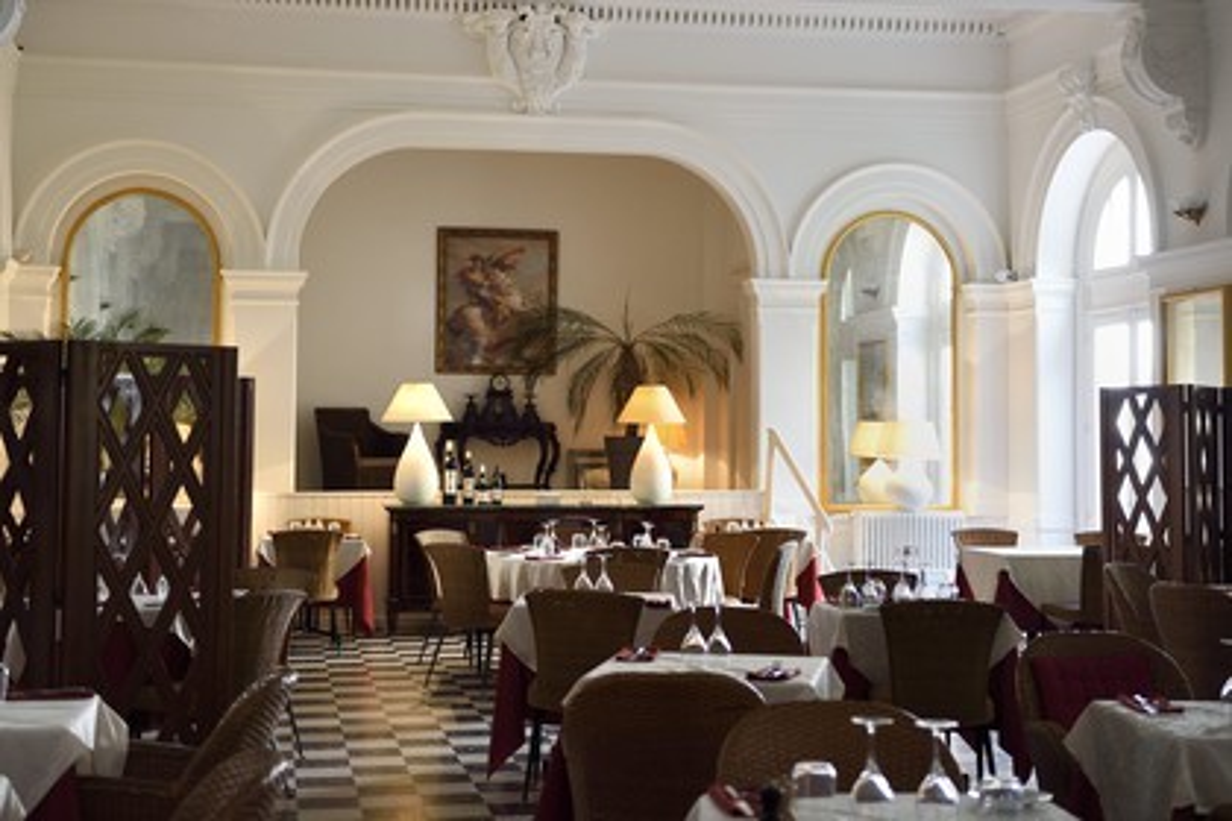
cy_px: 410
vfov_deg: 27.0
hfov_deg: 39.6
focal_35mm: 50
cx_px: 616
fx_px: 1711
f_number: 3.2
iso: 1250
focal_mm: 50
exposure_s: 1/80
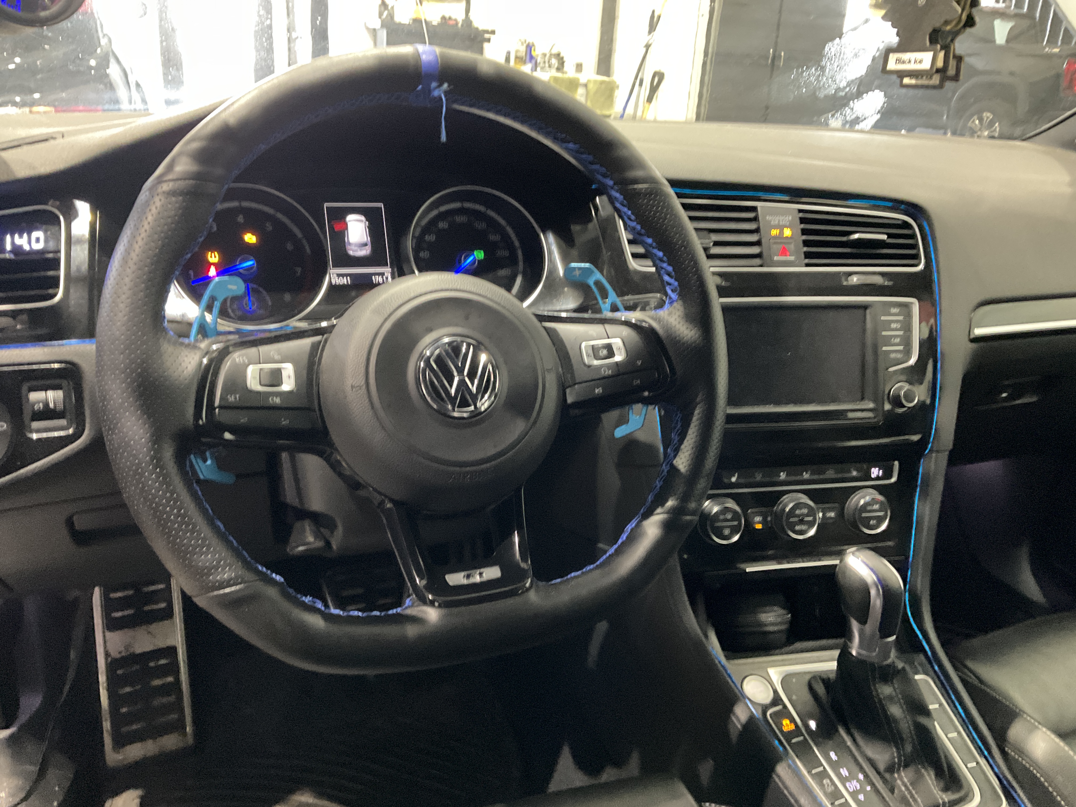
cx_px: 538
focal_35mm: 29
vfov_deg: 48.2
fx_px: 901
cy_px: 404
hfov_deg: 61.7
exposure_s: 1/27
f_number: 1.8
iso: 500
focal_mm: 3
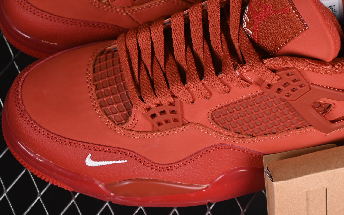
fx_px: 1341
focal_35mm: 143
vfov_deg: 9.1
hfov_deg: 14.6
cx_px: 215
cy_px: 15
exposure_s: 1/60
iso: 160
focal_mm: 50
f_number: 6.3
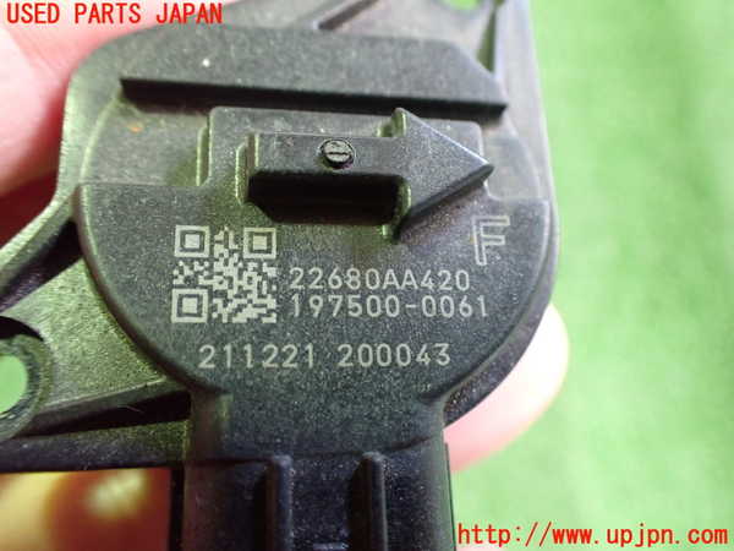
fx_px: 636
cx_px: 367
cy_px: 276
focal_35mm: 30
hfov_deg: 60.0
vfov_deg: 46.8
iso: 1000
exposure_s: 1/30
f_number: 2.3
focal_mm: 5.4
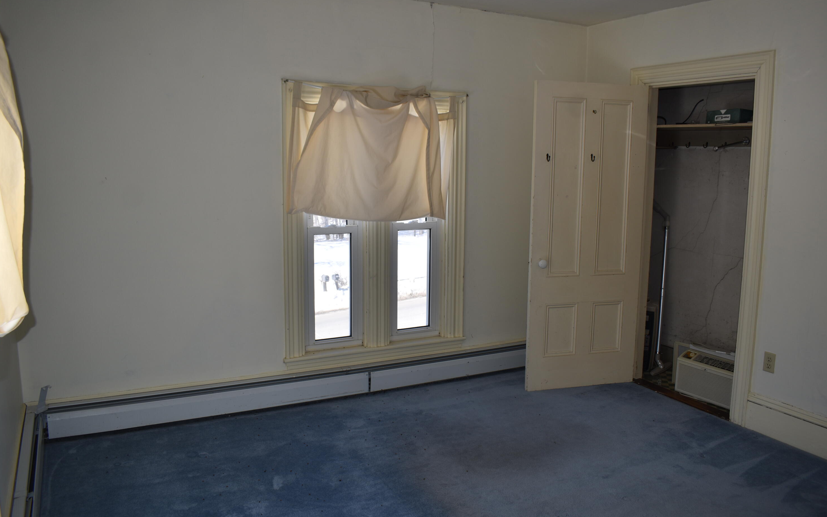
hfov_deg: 66.5
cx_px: 419
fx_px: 631
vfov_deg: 44.5
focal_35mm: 28
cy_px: 245
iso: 100
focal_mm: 18
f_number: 5
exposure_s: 1/200
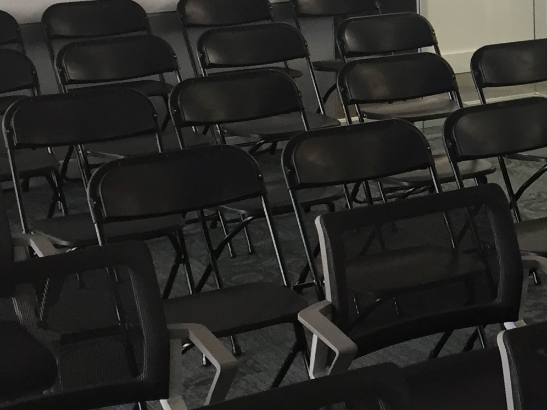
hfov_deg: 19.0
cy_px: 86
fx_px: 1501
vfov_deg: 15.5
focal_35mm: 95
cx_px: 722
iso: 80
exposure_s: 1/30
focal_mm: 4.15
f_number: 2.2
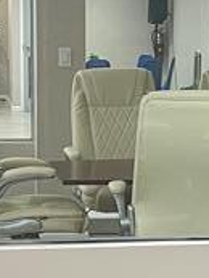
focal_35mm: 154
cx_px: 251
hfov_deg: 9.5
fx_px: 1238
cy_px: 149
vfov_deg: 12.8
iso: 100
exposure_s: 1/60
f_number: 1.5
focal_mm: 5.7
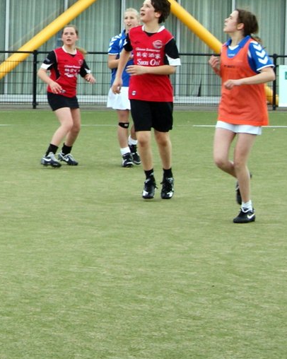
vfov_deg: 15.2
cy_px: -9
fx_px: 1317
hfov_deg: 11.5
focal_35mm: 124
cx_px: -230
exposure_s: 1/250
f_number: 5
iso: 200
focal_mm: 28
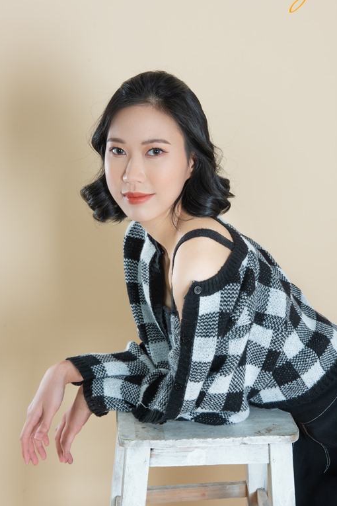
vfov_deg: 32.9
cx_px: 180
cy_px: 242
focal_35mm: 61
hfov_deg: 22.3
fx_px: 856
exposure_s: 1/125
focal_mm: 56
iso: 125
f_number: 9
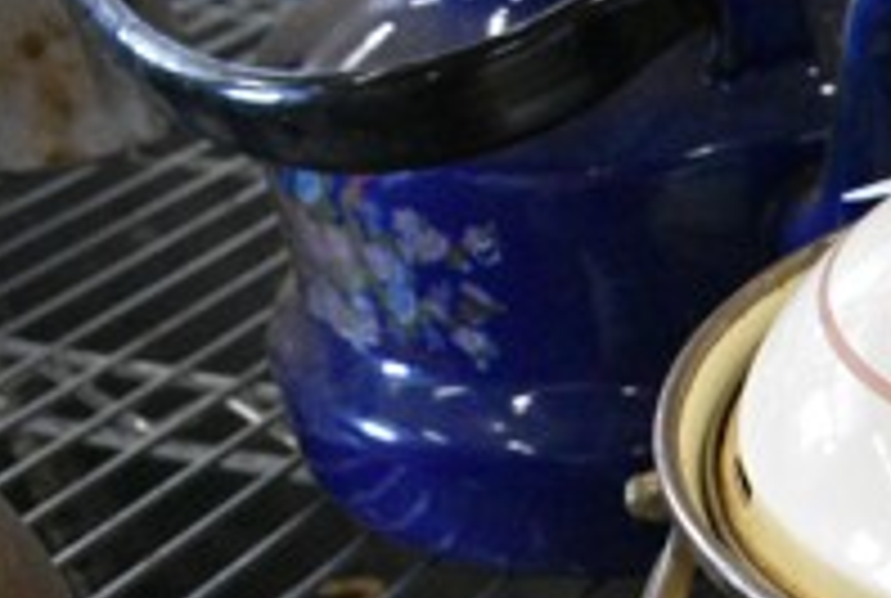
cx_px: 1346
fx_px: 2059
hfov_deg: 20.7
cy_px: 688
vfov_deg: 16.0
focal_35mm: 83
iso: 6400
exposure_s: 1/200
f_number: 7.1
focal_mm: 18
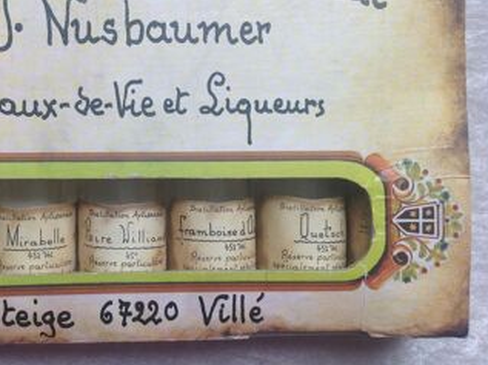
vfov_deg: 27.3
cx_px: 122
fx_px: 746
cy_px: 127
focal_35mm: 53
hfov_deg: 35.4
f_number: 2.4
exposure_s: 1/120
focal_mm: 4.28
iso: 50
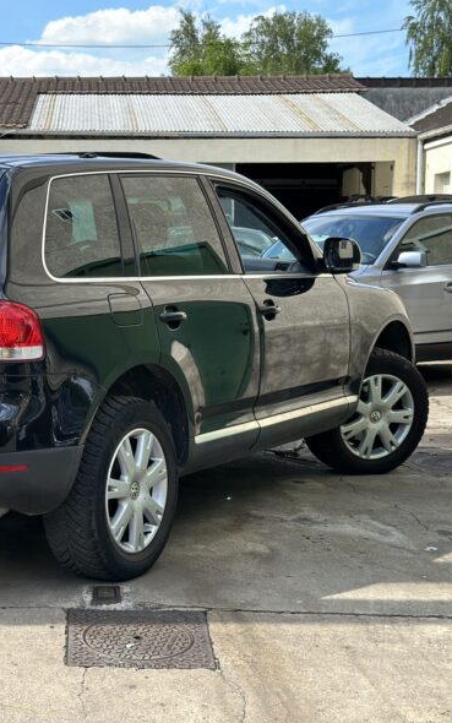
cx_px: 47
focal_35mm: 69
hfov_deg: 18.6
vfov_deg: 29.8
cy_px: 359
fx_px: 1359
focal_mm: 6.86
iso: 64
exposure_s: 1/1171
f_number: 1.78
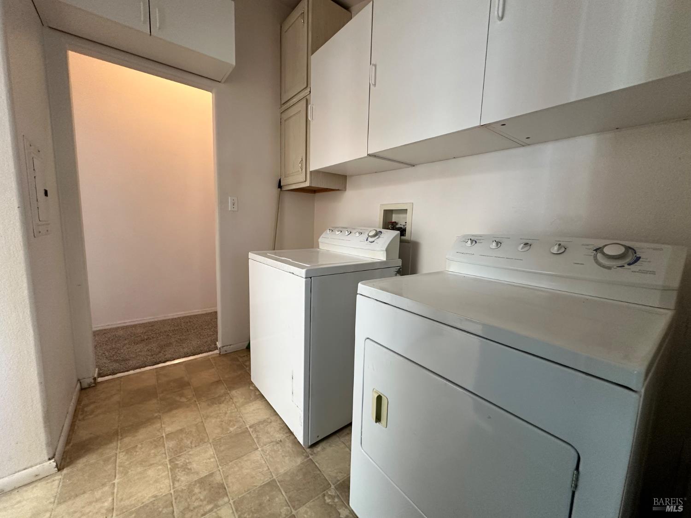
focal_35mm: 14
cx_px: 346
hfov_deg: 102.1
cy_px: 259
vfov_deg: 85.7
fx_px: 279
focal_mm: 2.22
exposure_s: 1/60
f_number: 2.2
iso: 250
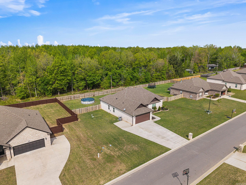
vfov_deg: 56.8
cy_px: 92
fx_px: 171
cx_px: 123
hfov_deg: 71.6
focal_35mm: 24
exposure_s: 1/200
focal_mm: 8.67
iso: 100
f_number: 1.8
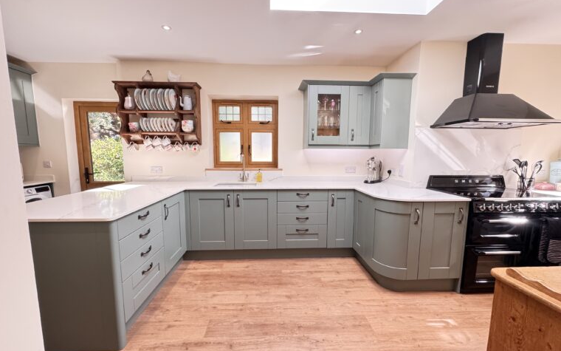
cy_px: 181
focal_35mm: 15
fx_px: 229
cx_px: 278
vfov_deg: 74.8
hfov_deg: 101.5
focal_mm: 2.22
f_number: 2.2
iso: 320
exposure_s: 1/99
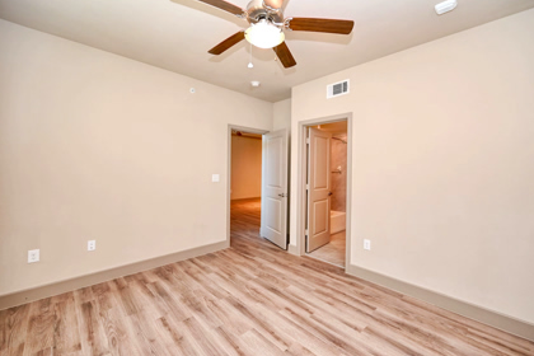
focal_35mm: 15
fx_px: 222
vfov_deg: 77.3
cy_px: 172
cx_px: 276
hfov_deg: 100.4
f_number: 4
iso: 280
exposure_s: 1/60
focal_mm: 14
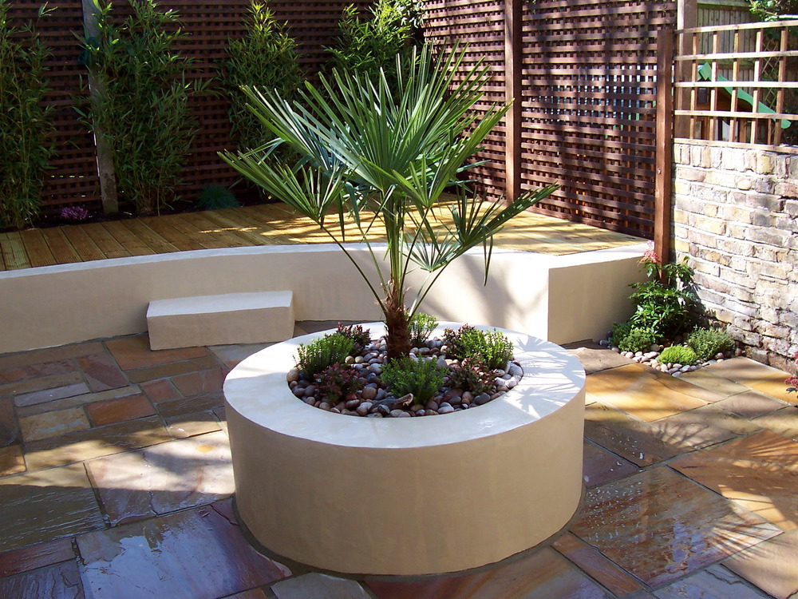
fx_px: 853
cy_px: 300
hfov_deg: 50.1
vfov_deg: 38.7
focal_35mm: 37
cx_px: 399
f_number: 2.8
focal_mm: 5.6
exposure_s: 1/350
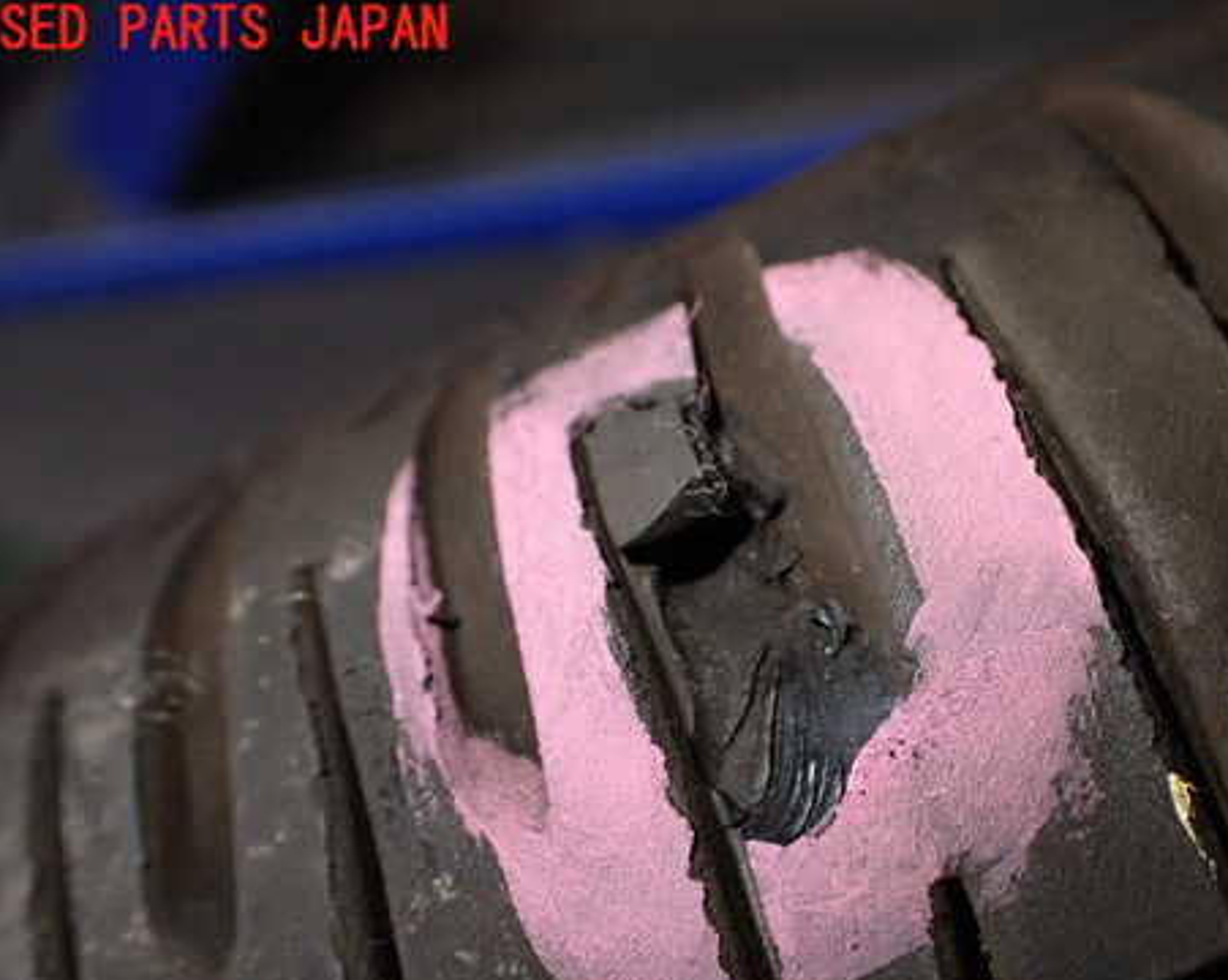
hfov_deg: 46.5
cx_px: 771
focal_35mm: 39
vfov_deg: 38.0
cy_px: 610
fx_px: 1416
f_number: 2.3
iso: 200
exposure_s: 1/125
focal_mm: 5.4
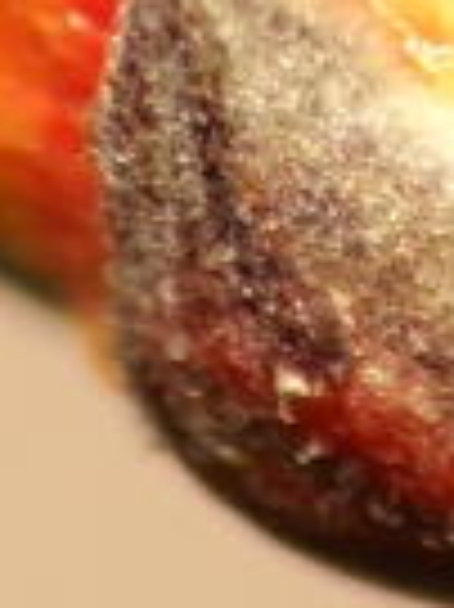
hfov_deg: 0.6
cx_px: 730
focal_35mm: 2512
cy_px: -396
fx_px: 43997
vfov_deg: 0.8
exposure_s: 1/250
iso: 200
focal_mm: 230
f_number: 8
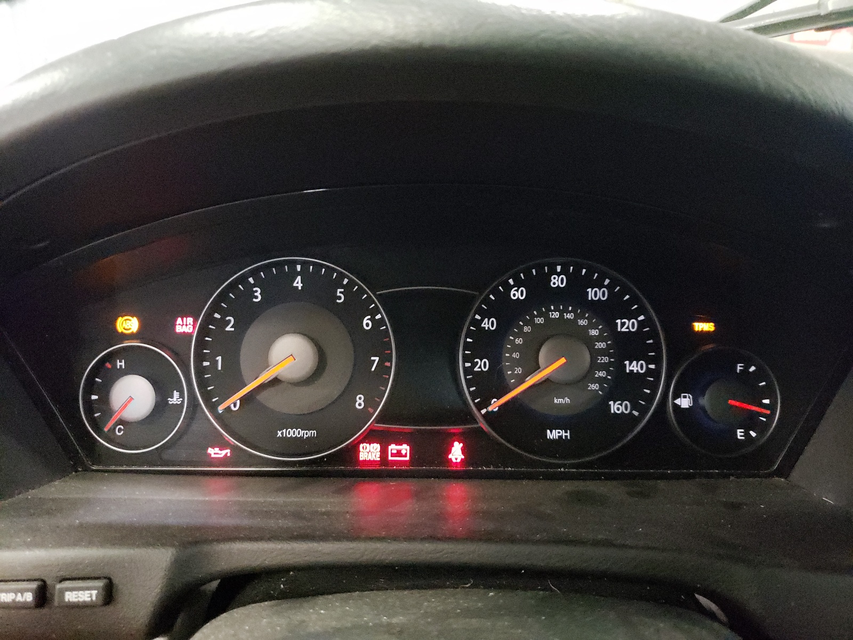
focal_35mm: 26
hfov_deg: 67.3
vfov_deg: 53.1
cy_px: 320
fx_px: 641
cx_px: 426
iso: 1274
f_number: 1.5
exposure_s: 1/24
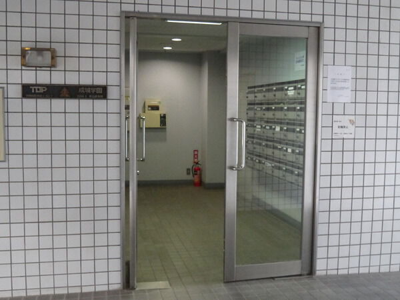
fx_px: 451
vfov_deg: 36.8
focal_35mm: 39
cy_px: 150
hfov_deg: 47.9
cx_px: 200
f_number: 3.5
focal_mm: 14
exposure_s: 1/160
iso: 1600
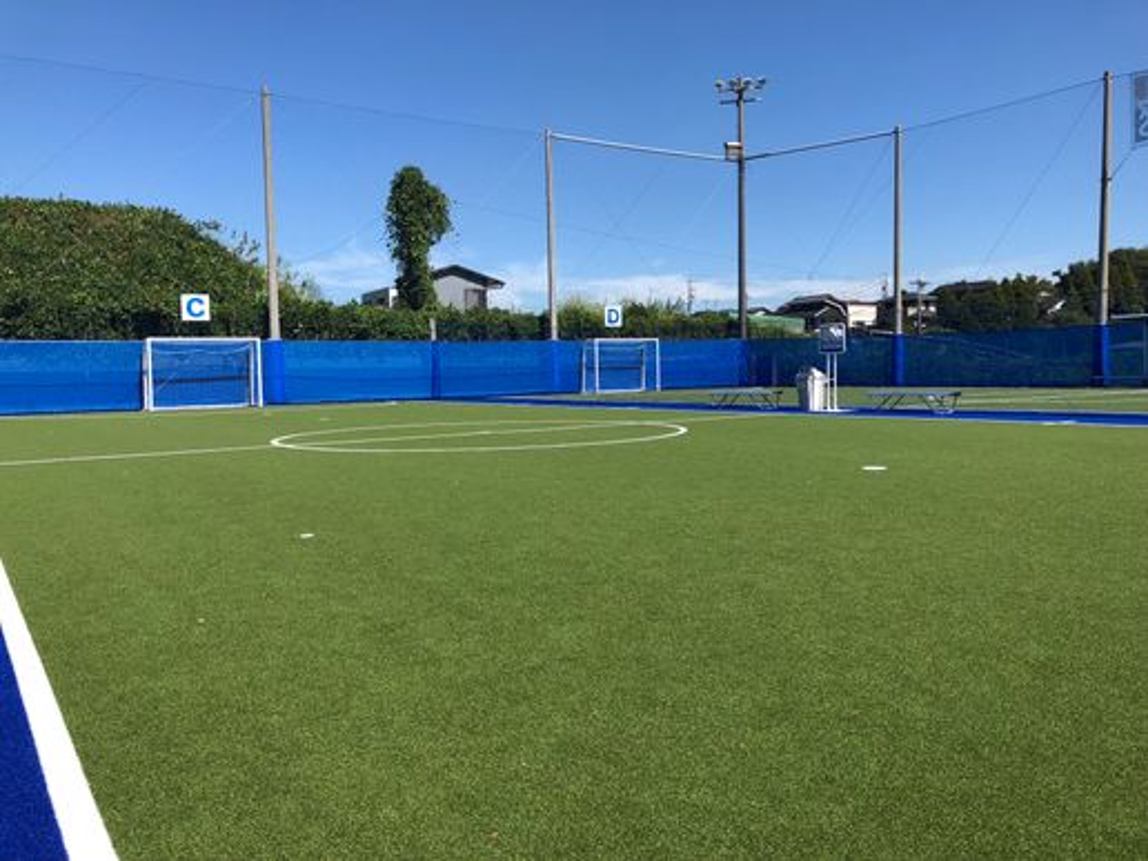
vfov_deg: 49.7
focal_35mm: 28
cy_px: 430
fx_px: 929
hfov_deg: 63.4
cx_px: 574
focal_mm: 3.99
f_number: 1.8
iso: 20
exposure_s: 1/1621
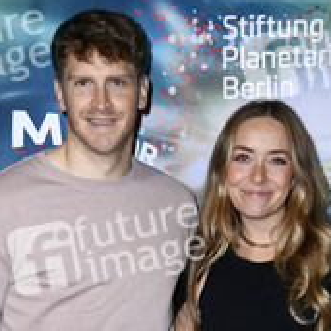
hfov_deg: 14.2
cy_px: 346
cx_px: 163
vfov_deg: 13.9
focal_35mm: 123
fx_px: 1331
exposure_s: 1/160
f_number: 5.6
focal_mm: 62
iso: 500
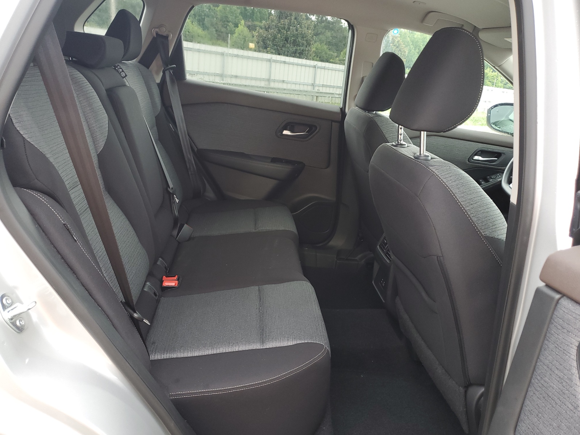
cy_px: 218
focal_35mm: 26
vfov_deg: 53.1
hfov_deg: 67.3
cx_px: 290
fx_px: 436
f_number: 1.5
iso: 58
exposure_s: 1/60.2
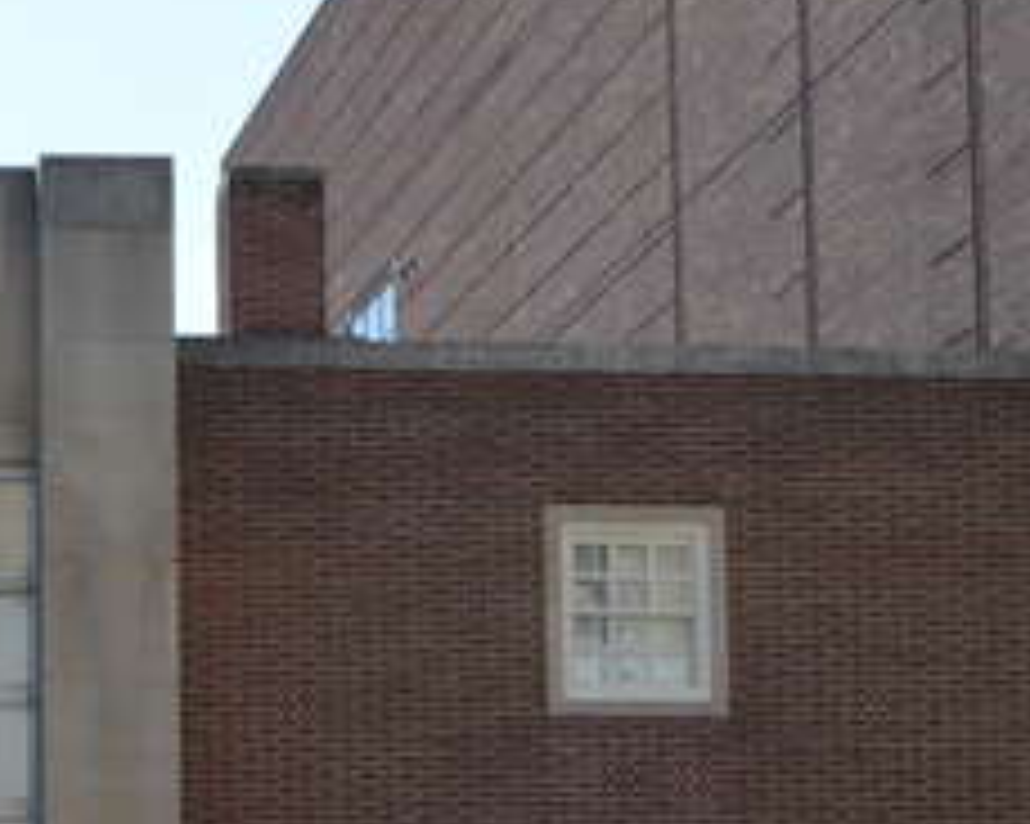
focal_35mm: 132
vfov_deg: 11.6
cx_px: -477
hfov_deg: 13.8
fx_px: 4022
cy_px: 795
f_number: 8
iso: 100
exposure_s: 1/250
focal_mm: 28
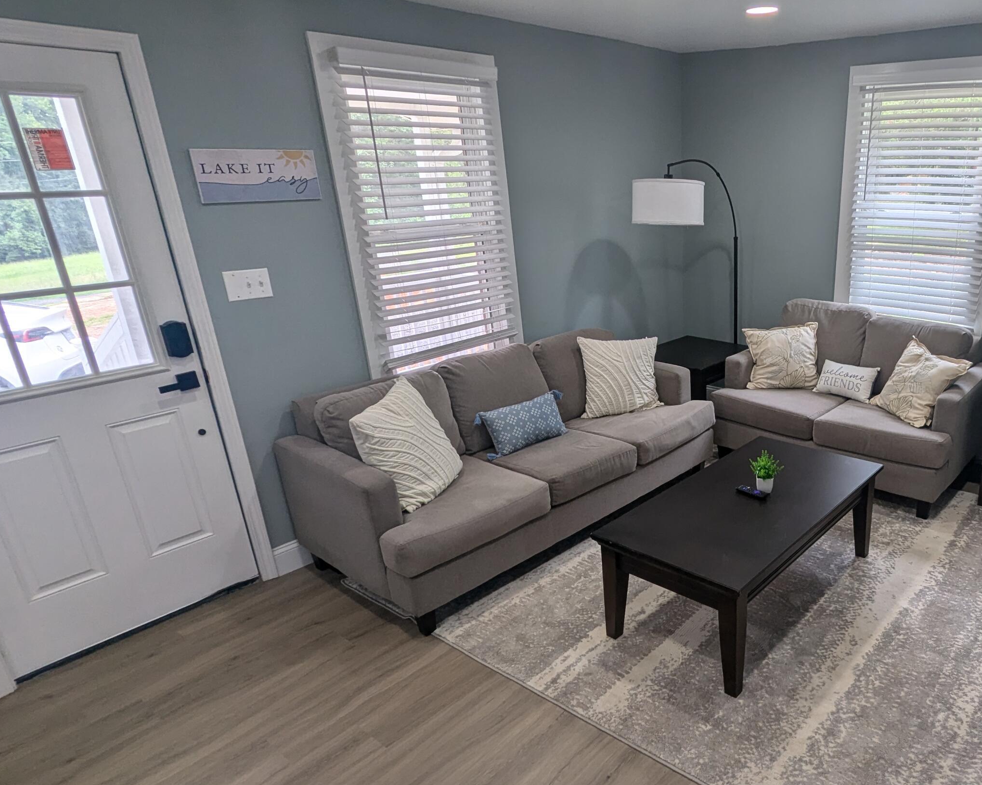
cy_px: 425
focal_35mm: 23
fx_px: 668
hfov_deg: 69.5
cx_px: 692
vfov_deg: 60.8
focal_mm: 2.35
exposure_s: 1/69.2
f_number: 2.2
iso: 40
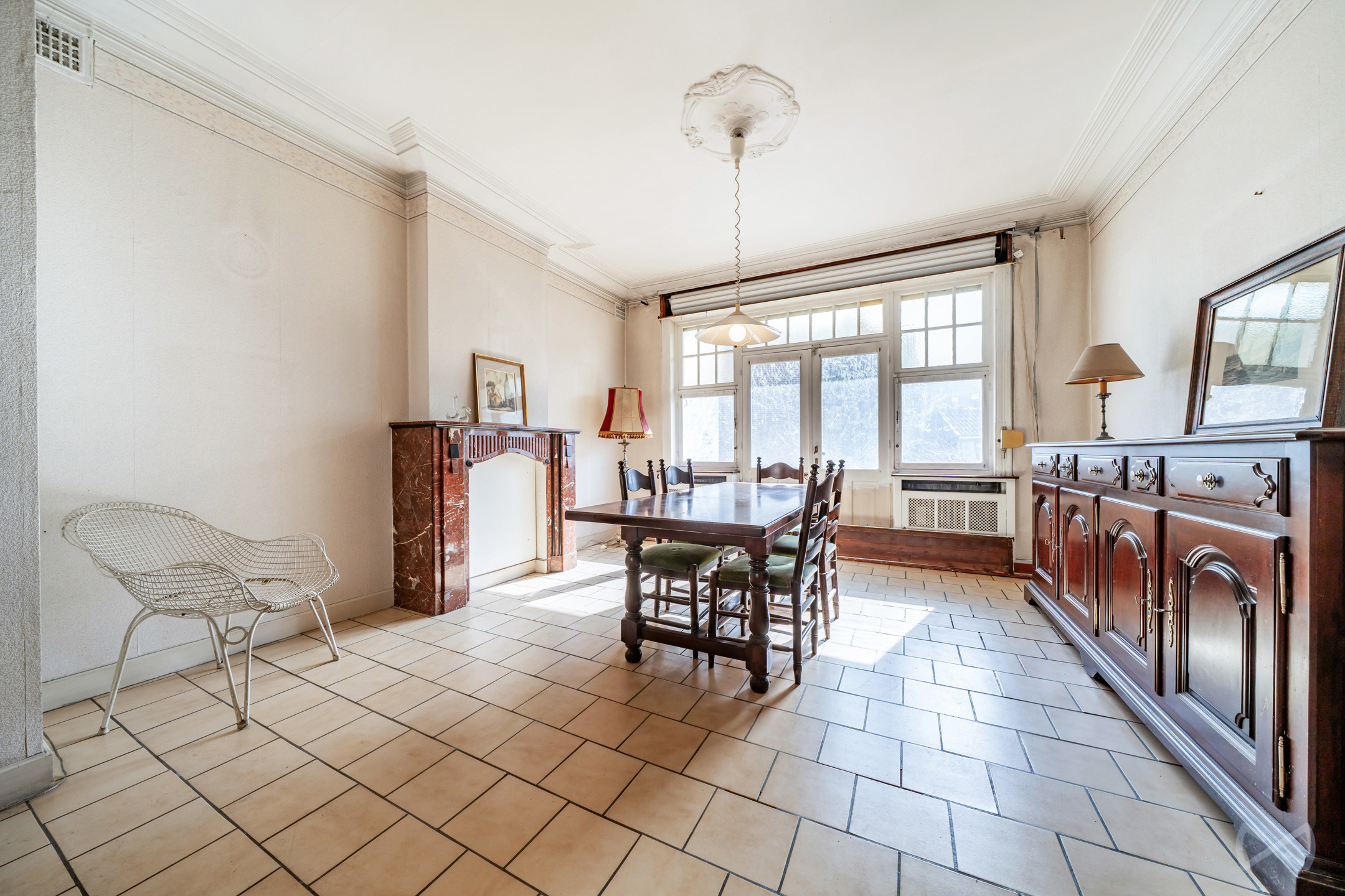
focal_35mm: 12
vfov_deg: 90.0
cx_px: 672
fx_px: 448
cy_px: 448
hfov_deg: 112.6
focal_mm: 12
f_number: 7.1
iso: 100
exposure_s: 1/30
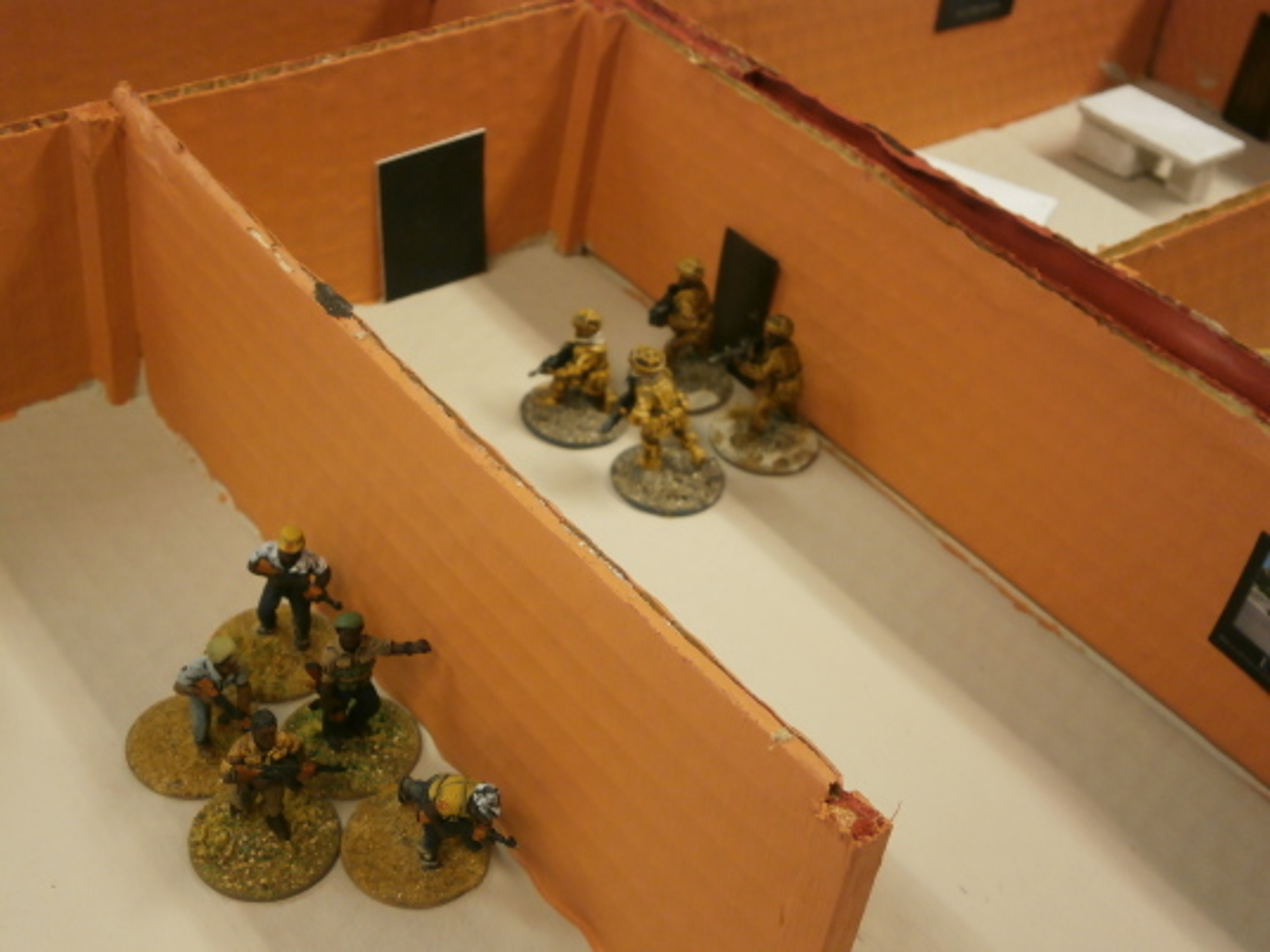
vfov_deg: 30.9
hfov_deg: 40.4
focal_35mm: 47
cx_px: 635
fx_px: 1724
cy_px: 476
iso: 200
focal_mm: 8.3
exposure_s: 1/25
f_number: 3.4
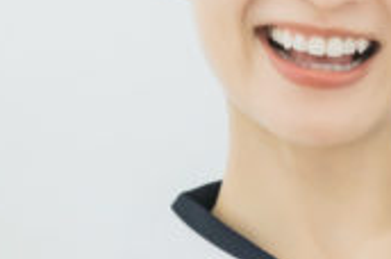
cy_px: 150
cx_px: 514
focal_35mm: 309
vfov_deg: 4.4
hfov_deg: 6.6
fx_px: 3350
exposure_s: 1/160
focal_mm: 85
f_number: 4
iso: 1600
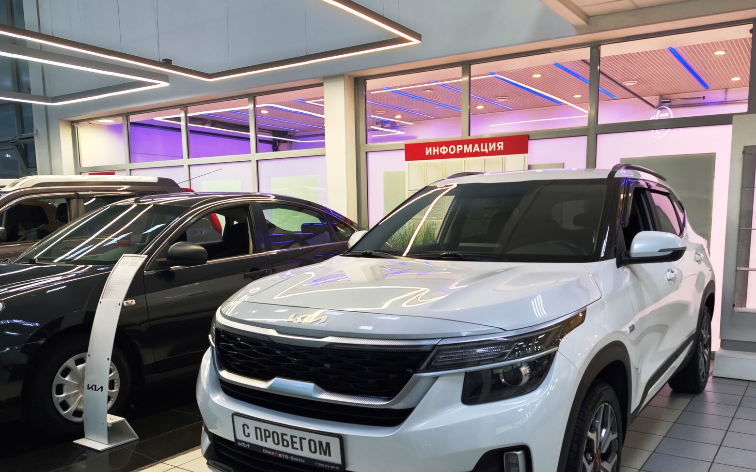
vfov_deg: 41.3
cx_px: 422
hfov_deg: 62.7
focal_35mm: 30
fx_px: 618
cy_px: 317
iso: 100
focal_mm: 6.55
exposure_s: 1/94.1
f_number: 1.6
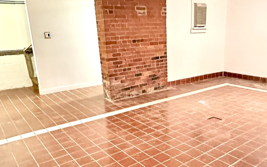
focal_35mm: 33
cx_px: 156
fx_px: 240
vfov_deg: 38.1
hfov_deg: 57.8
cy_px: 102
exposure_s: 1/60
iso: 1000
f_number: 2.2
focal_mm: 2.22
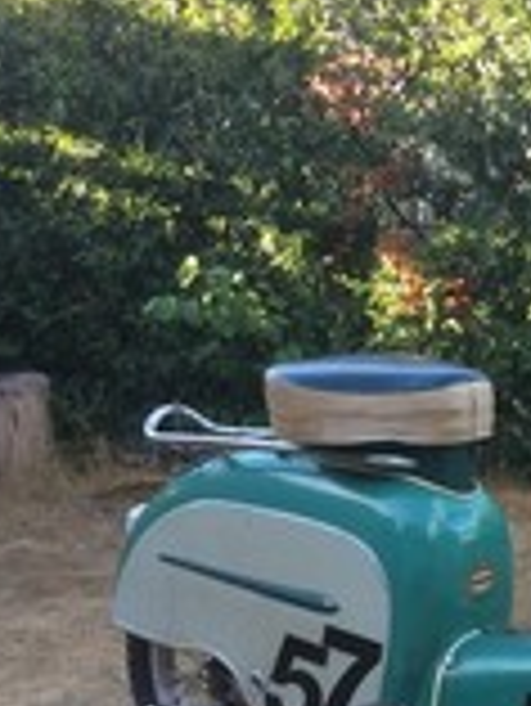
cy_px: 576
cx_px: 684
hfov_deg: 18.6
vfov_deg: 25.8
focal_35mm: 74
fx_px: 1511
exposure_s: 1/100
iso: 50
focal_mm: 4.15
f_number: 2.2
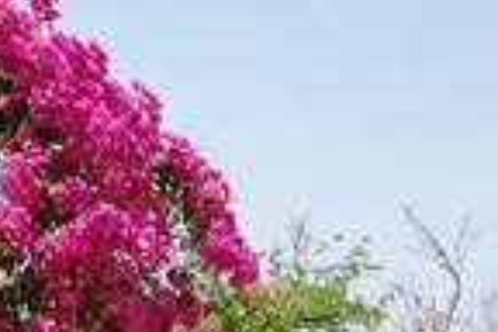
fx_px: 2587
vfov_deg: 7.3
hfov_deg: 10.8
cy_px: 211
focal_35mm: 187
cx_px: -131
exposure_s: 1/250
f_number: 10
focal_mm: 28
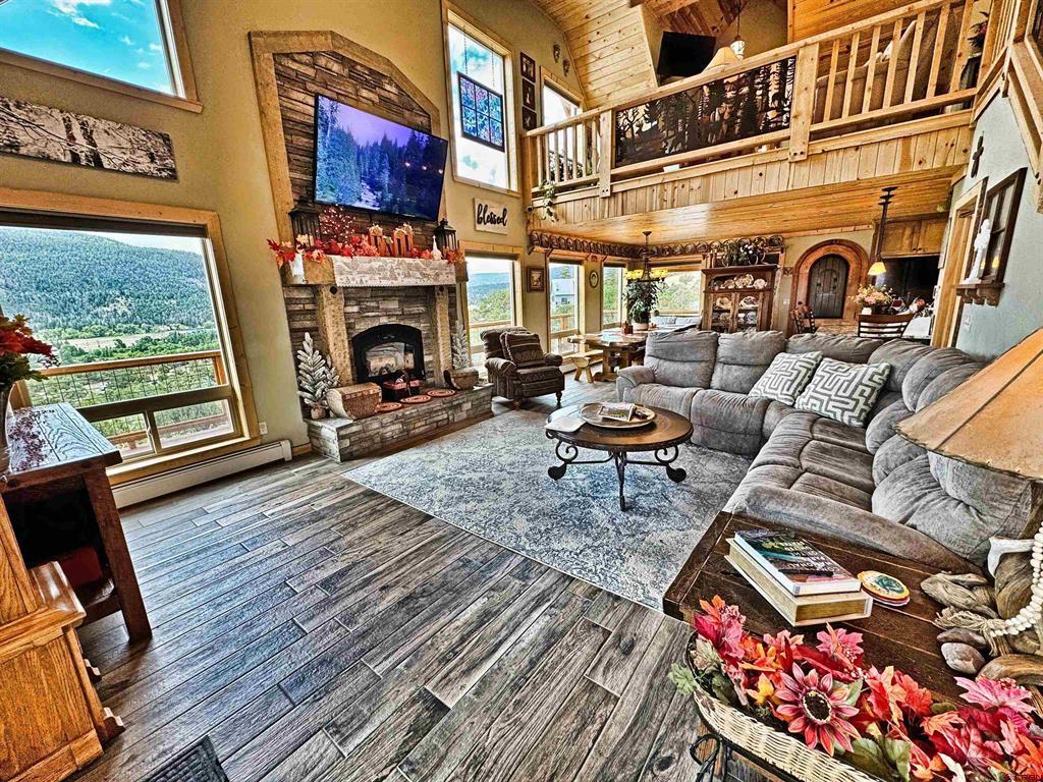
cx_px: 522
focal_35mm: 14
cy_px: 391
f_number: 2.2
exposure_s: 1/120
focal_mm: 2.22
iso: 100
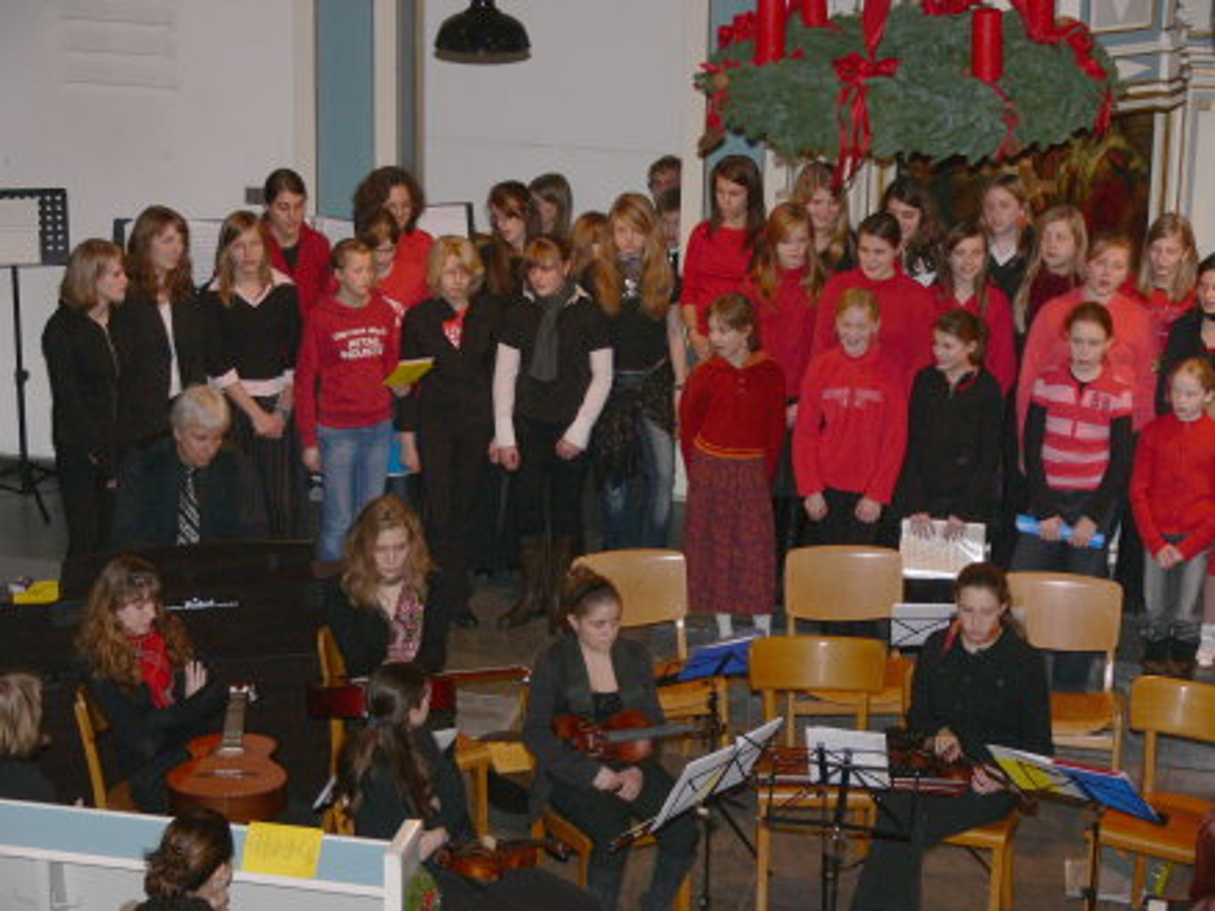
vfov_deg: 14.8
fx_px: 3509
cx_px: 608
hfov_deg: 19.6
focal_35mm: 100
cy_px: 456
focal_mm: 21.1
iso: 100
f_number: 4
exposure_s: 1/30
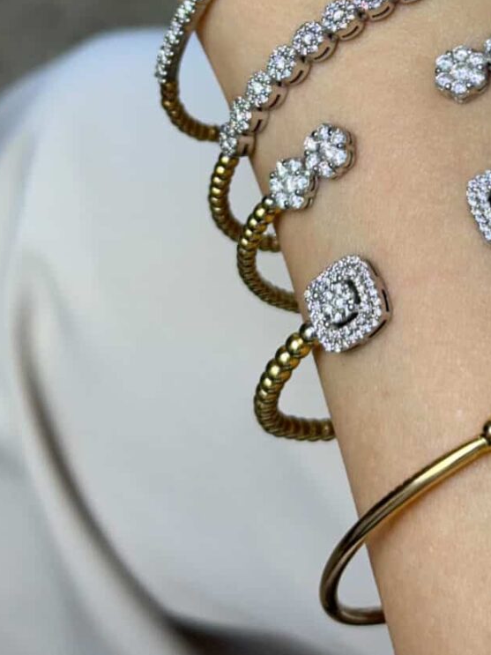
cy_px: 55
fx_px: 1759
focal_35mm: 93
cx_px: 371
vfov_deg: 20.6
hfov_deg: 15.8
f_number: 1.78
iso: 50
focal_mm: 6.86
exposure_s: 1/50
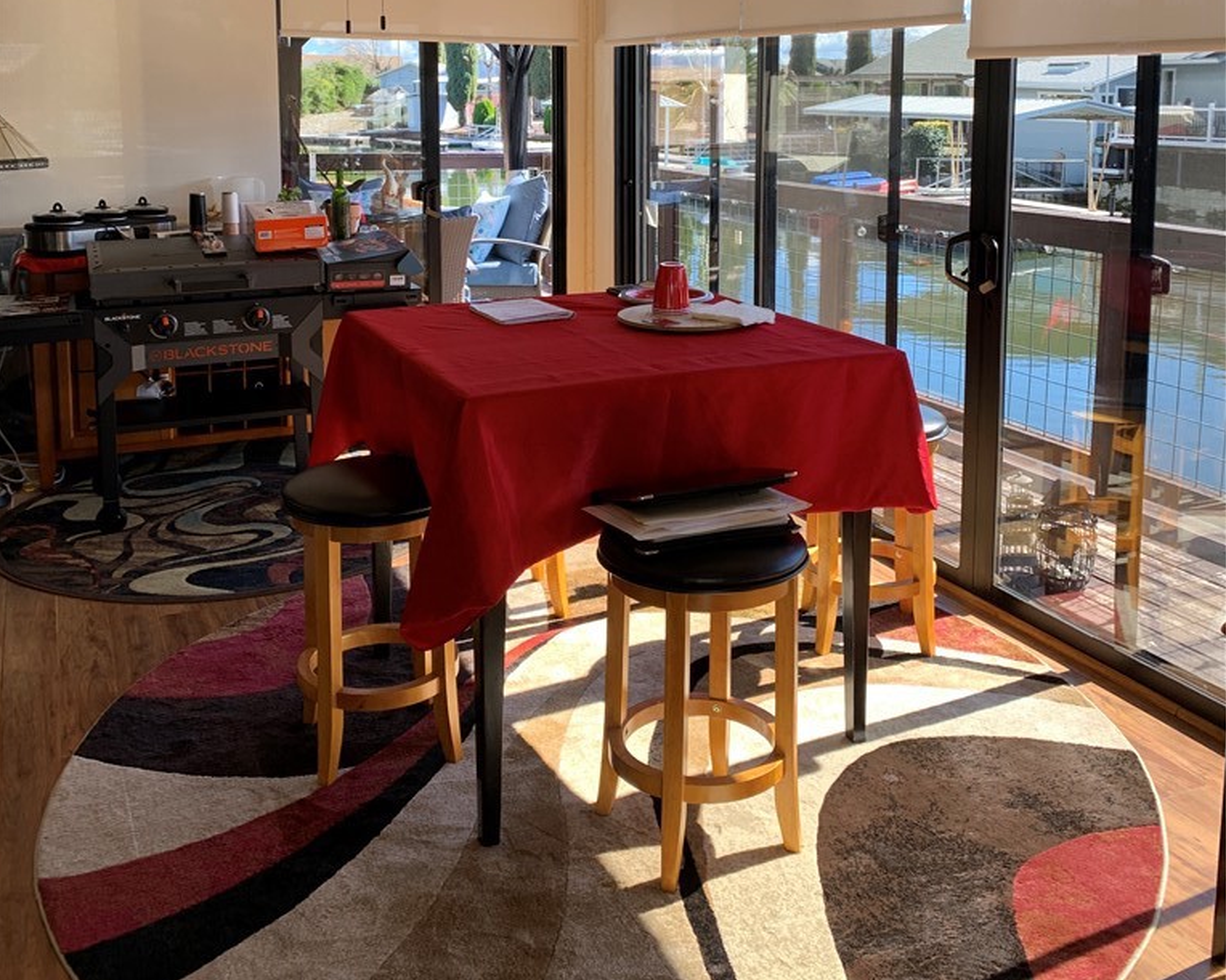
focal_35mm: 34
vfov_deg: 41.9
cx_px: 611
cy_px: 236
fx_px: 1234
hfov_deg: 52.8
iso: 25
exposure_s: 1/126
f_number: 1.8
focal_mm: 4.25
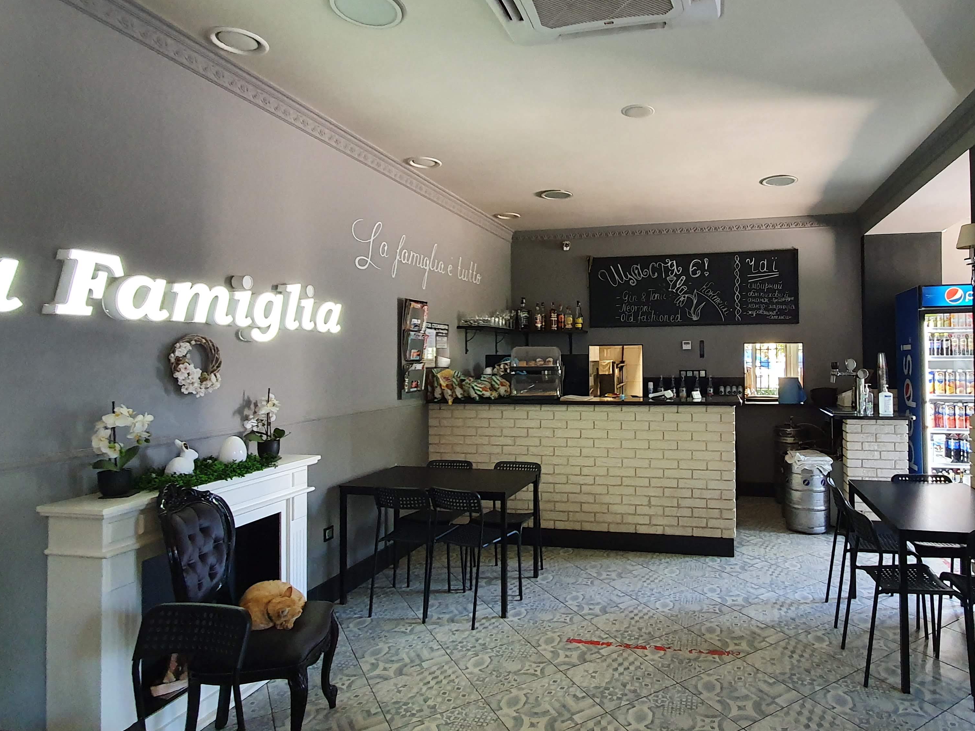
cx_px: 577
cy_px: 358
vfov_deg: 66.0
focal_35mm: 20
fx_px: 563
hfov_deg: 80.9
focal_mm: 1.8
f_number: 2.2
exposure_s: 1/33
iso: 500
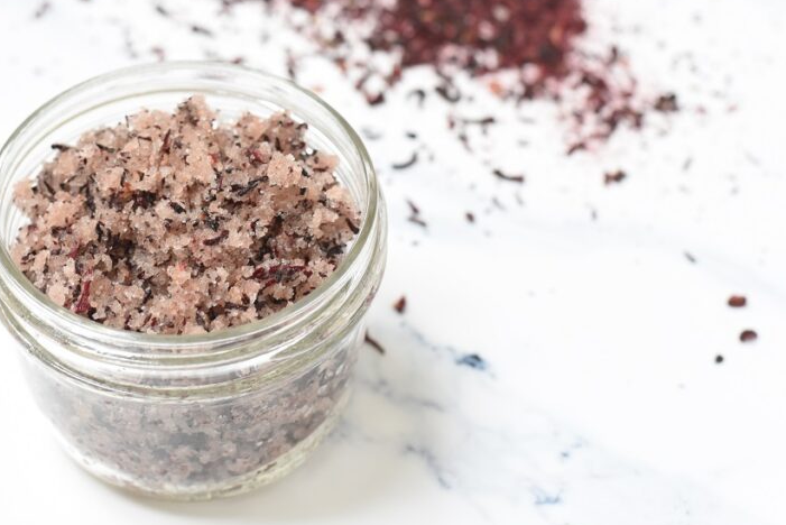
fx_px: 1594
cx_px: 367
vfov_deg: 18.7
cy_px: 224
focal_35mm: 73
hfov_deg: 27.7
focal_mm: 50
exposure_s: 1/100
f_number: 5
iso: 1250
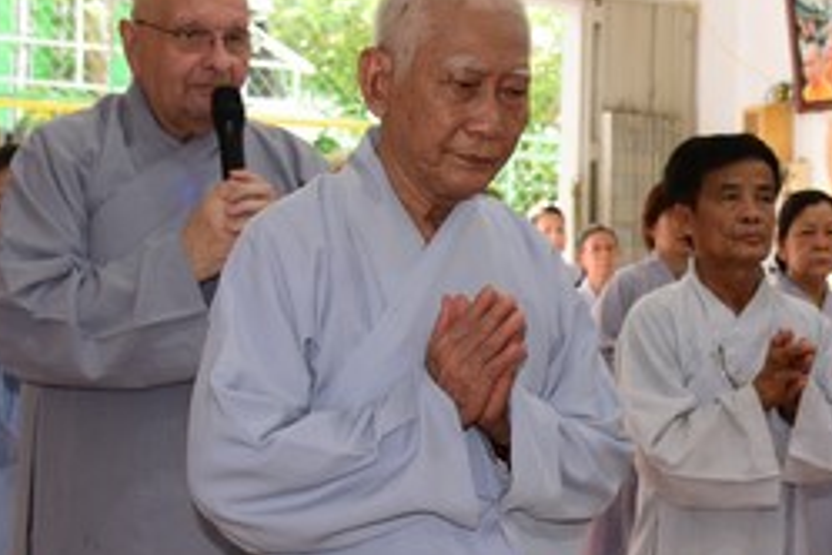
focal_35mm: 81
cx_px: 765
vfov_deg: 16.7
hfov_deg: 24.3
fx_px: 1872
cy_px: 471
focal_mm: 31
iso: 400
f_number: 5
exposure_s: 1/60
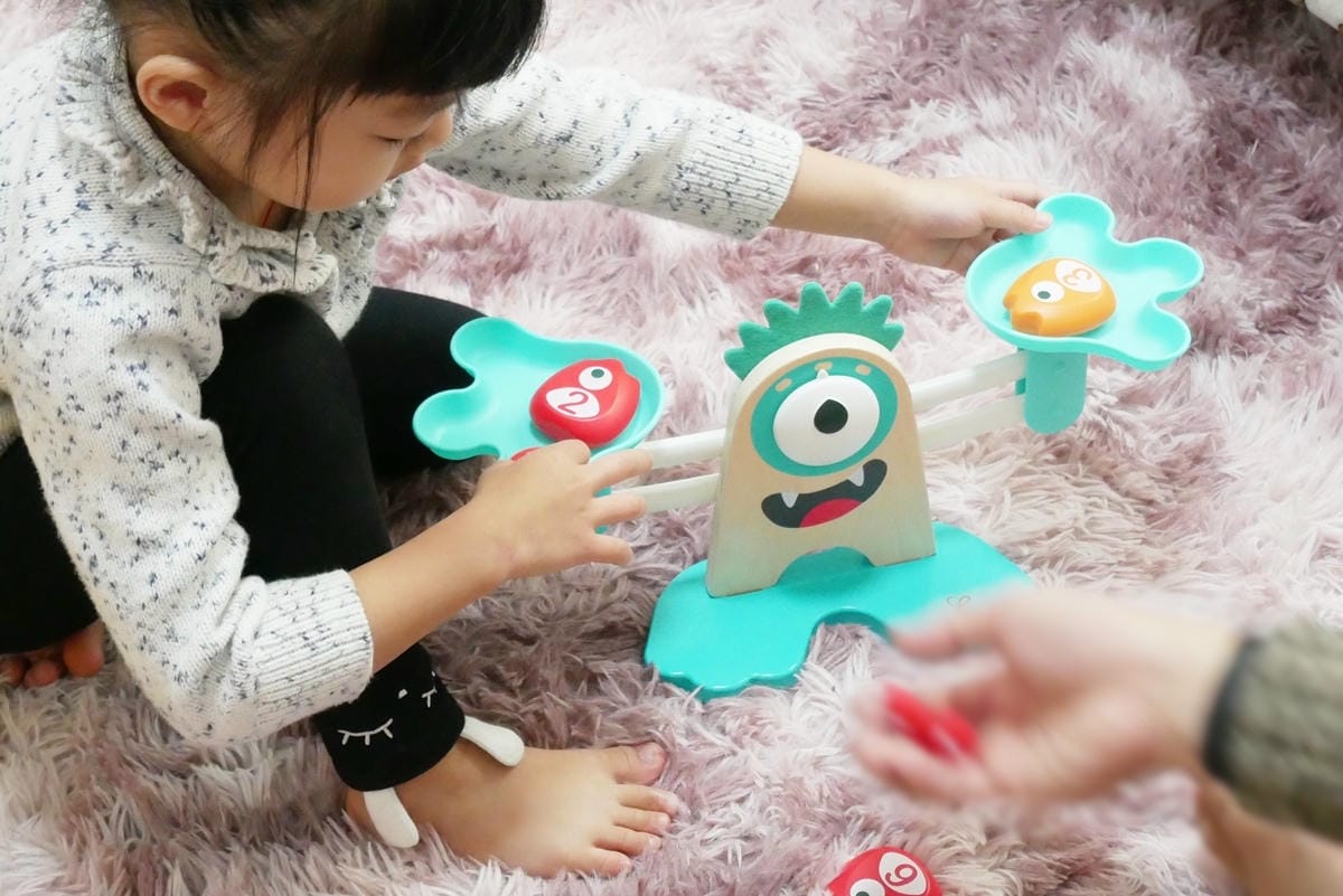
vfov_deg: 20.6
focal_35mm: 66
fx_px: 2463
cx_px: 672
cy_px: 448
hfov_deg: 30.5
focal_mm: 32
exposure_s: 1/50
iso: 3200
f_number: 5.6
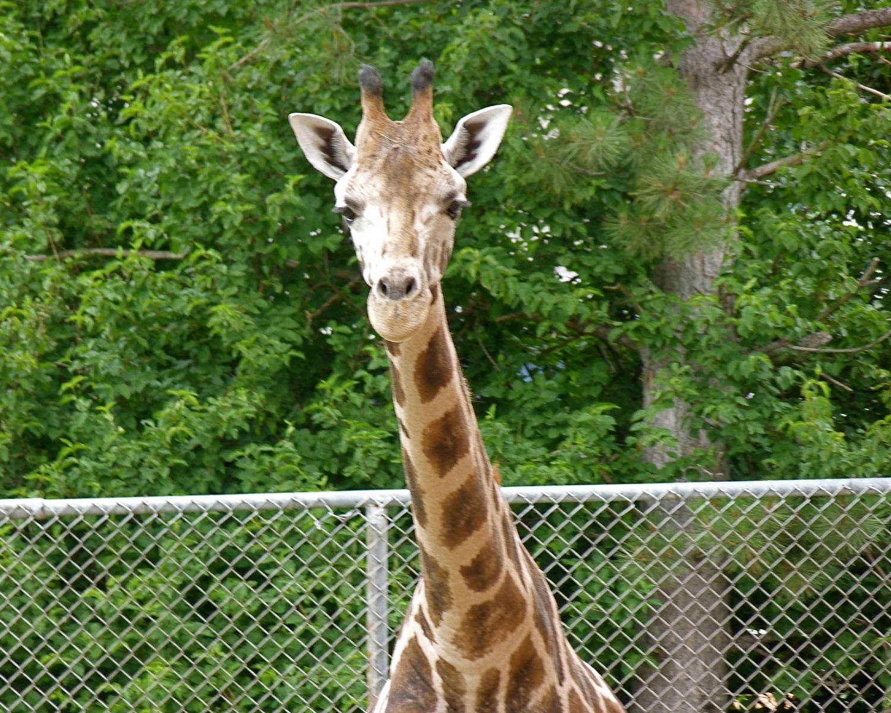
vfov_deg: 3.0
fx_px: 13713
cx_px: 433
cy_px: 357
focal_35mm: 520
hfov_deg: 3.7
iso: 200
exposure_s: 1/100
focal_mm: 89.6
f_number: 4.6
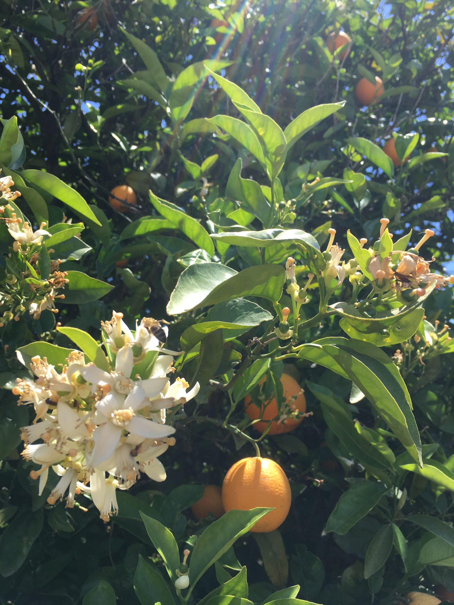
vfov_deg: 61.7
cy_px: 302
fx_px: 507
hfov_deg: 48.2
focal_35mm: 29
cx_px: 227
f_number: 2.2
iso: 25
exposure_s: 1/884
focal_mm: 4.15
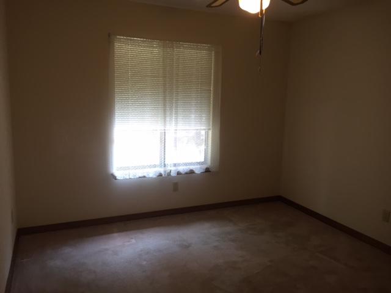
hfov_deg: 61.7
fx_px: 328
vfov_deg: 48.2
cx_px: 196
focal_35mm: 29
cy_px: 146
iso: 80
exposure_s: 1/30
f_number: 2.2
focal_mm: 4.15
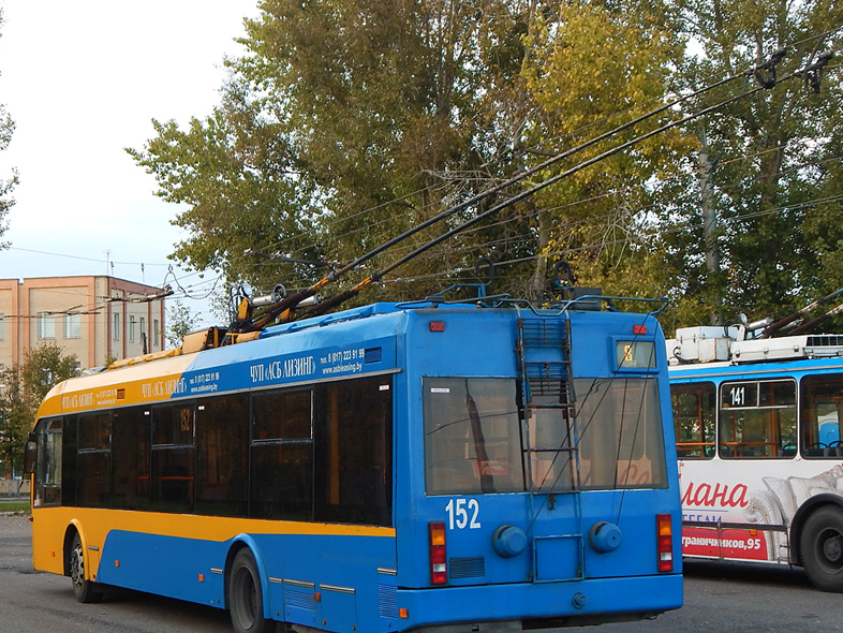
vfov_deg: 26.1
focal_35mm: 56
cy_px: 335
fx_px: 1364
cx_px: 376
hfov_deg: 34.3
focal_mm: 7.7
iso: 125
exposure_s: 1/60
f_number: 3.6
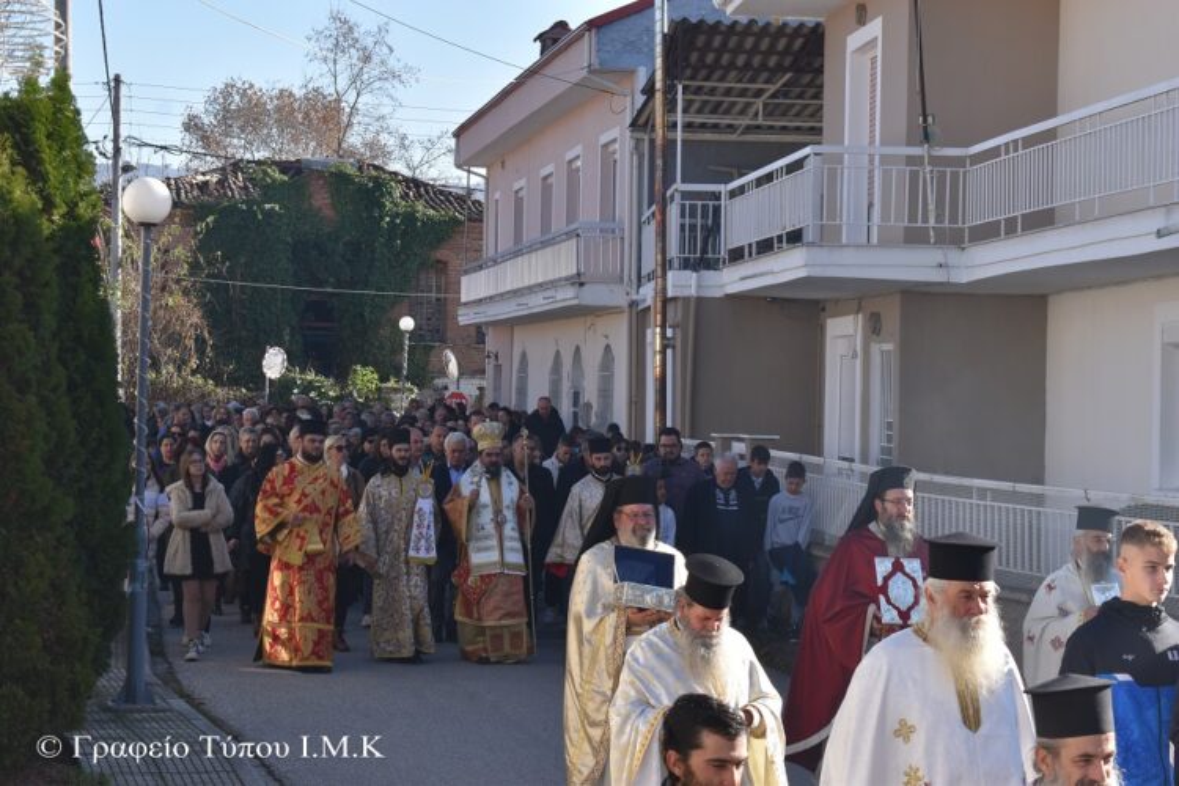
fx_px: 2702
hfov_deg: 24.6
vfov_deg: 16.6
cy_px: 393
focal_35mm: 82
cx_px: 590
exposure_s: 1/250
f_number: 8
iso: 200
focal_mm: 55
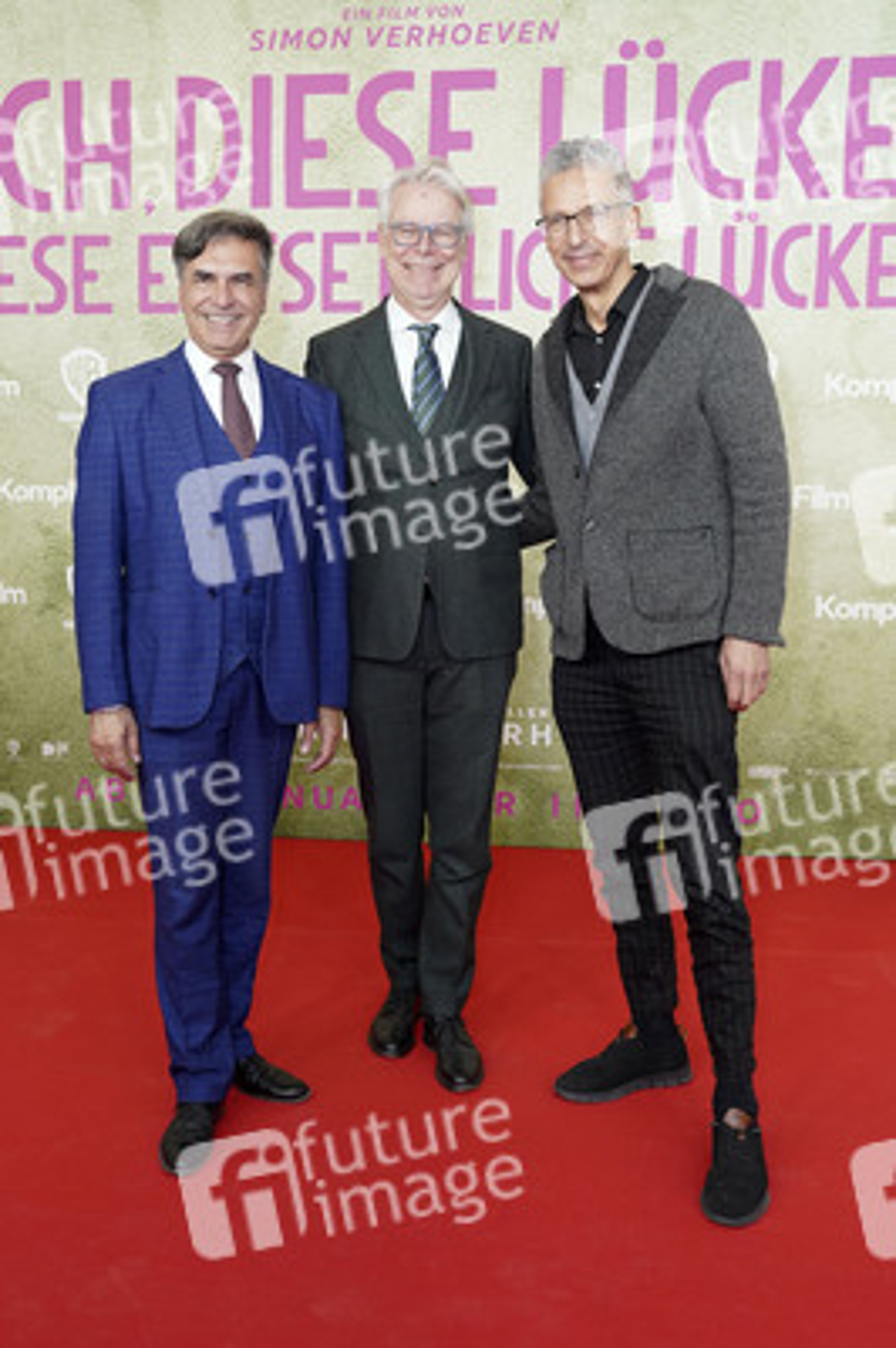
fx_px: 1234
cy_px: 674
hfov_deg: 39.9
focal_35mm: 33
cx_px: 448
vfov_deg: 57.3
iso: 1000
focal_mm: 33
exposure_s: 1/250
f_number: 4.5
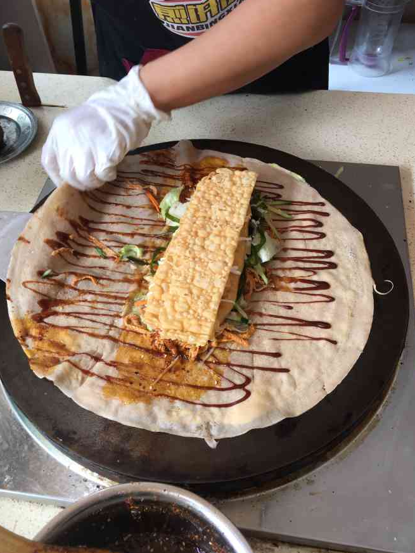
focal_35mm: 31
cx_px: 209
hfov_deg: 45.5
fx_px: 495
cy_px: 270
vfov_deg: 58.3
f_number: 2.2
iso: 32
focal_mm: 4.15
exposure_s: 1/50
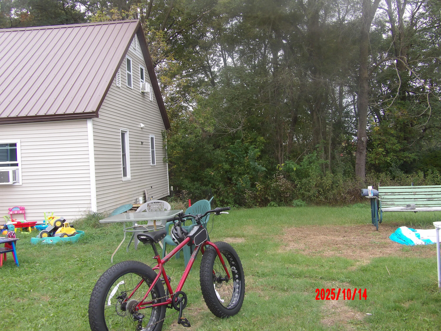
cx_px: 220
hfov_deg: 47.9
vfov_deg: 36.8
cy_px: 166
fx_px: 497
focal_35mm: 39
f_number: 3.7
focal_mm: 7
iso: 100
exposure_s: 1/65
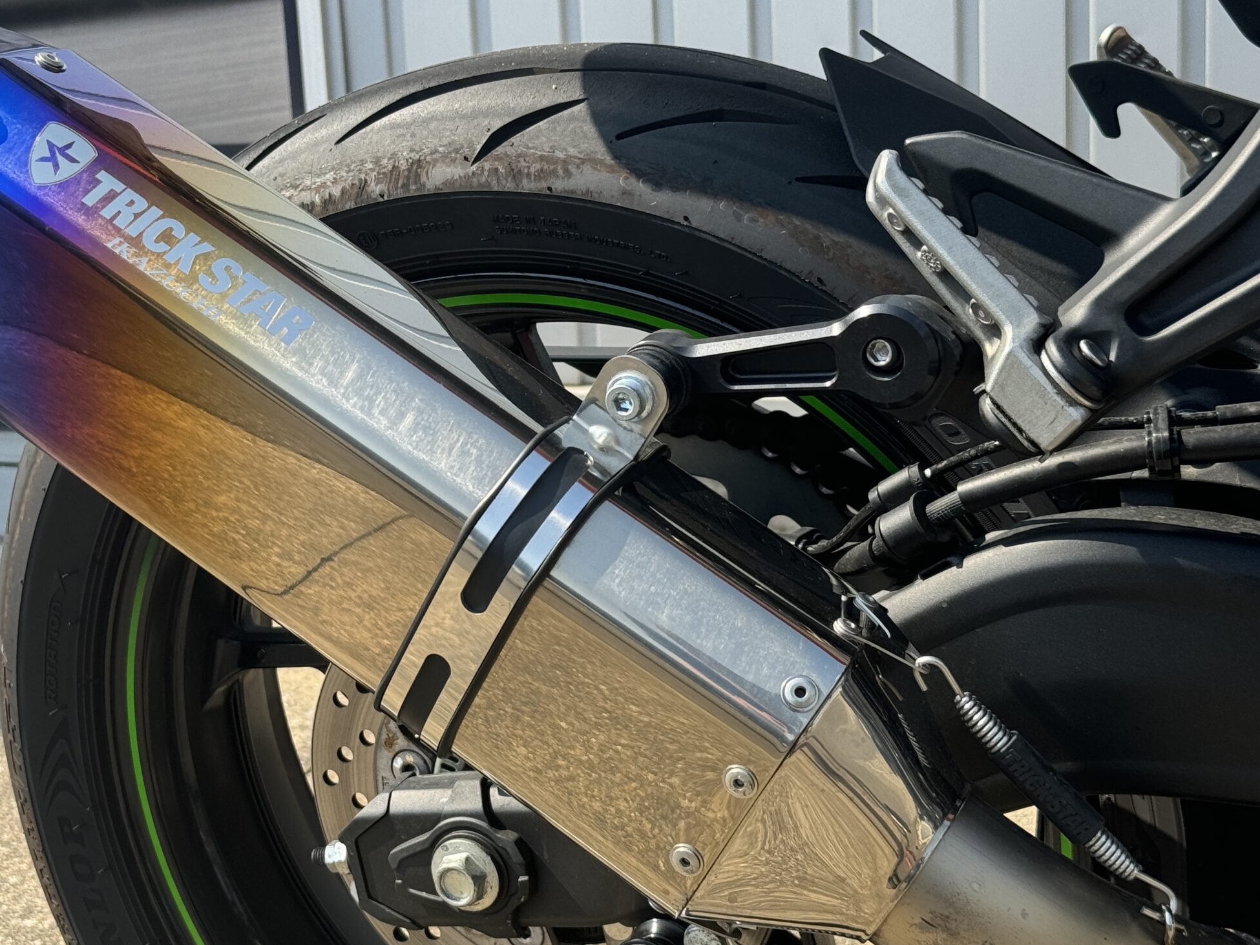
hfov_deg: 30.6
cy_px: 406
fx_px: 2293
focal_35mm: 63
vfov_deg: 23.3
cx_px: 449
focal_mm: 6.76
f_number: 1.78
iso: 64
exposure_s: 1/1560
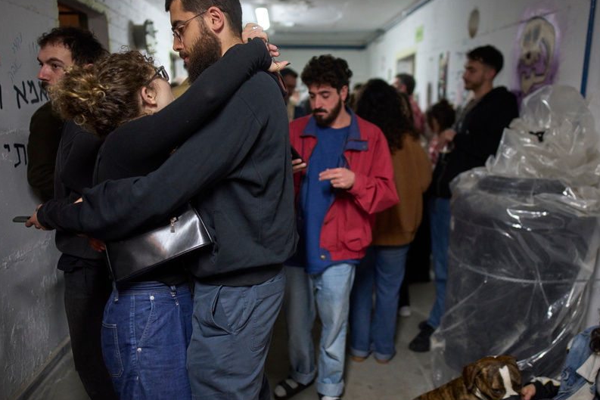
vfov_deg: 42.3
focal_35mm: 31
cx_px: 312
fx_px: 517
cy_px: 218
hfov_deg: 60.3
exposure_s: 1/500
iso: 1600
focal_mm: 24
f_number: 1.4
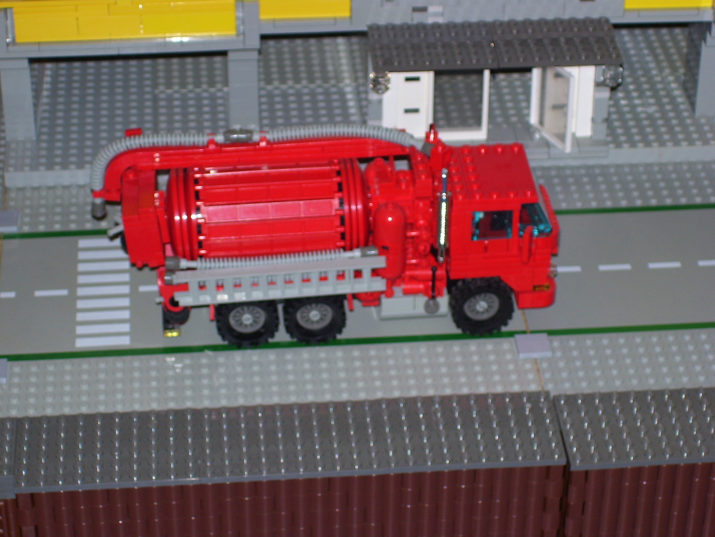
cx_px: 358
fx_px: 2231
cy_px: 268
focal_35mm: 108
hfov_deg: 18.2
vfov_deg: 13.7
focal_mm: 18
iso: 80
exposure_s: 1/90
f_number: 4.6
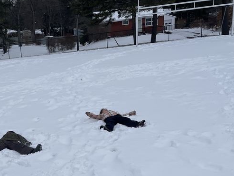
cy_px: 176
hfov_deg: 33.8
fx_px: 365
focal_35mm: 54
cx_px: 28
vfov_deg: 25.7
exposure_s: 1/2257
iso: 32
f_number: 1.6
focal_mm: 4.2
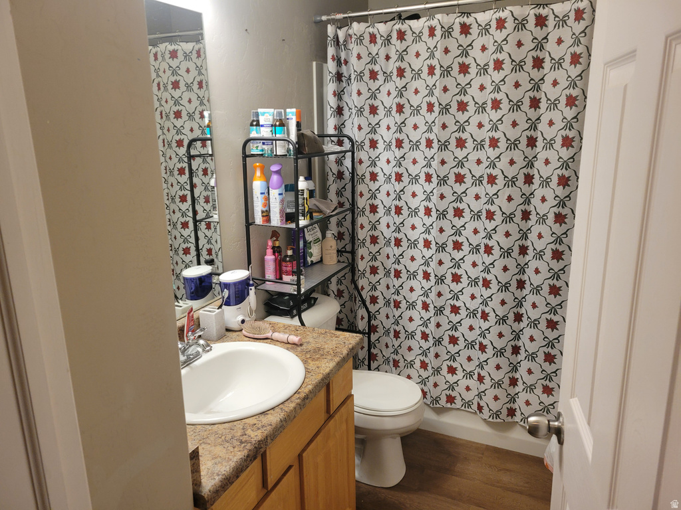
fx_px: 511
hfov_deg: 67.3
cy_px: 255
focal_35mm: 26
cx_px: 340
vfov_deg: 53.1
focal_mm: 5.4
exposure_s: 1/60
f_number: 1.8
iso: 200
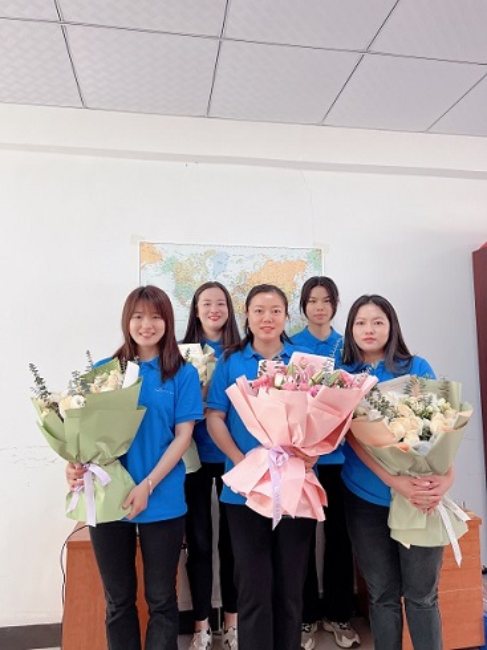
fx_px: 488
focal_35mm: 26
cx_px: 244
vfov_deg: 67.3
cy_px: 325
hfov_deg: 53.0
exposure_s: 1/91
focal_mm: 5.7
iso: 125
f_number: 1.5
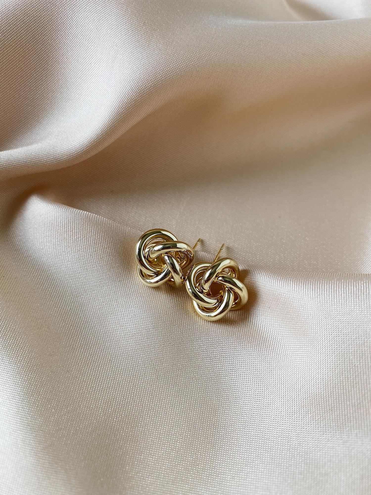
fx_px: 372
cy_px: 248
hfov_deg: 53.1
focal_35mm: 26
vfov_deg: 67.3
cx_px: 186
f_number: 1.8
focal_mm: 4.25
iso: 40
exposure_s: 1/122
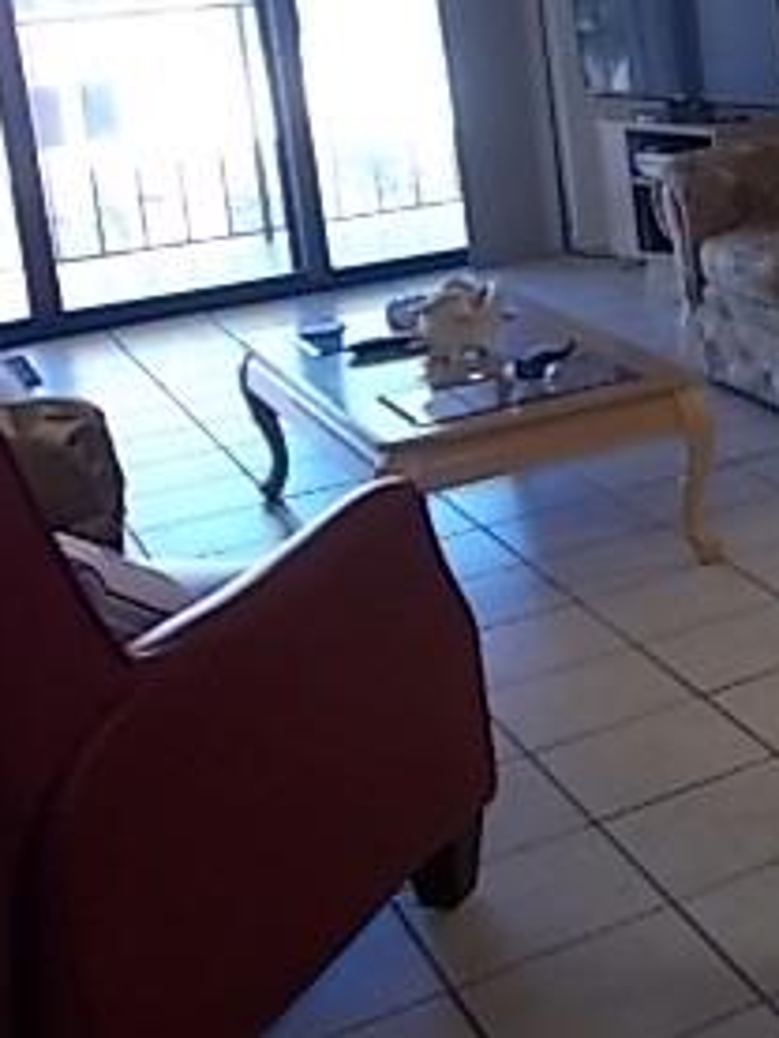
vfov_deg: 31.2
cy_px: 176
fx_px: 1799
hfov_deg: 20.7
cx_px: 1183
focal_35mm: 60
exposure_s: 1/25
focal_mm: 4.6
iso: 125
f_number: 3.2
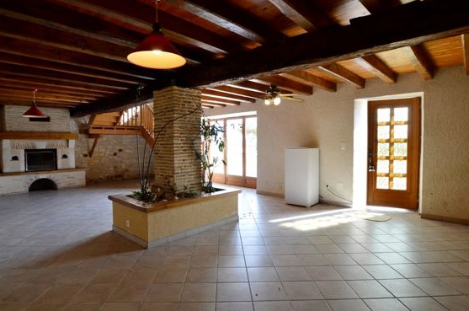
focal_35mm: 19
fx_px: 247
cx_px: 226
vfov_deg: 64.3
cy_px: 153
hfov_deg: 87.0
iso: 400
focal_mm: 10
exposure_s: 1/100
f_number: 5
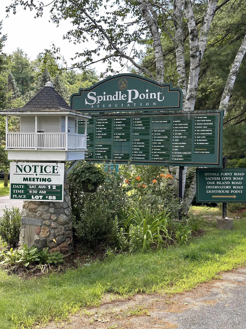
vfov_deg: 39.7
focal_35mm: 48
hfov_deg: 30.3
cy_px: 164
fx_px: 455
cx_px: 123
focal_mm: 6.86
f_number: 1.78
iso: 64
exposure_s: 1/543
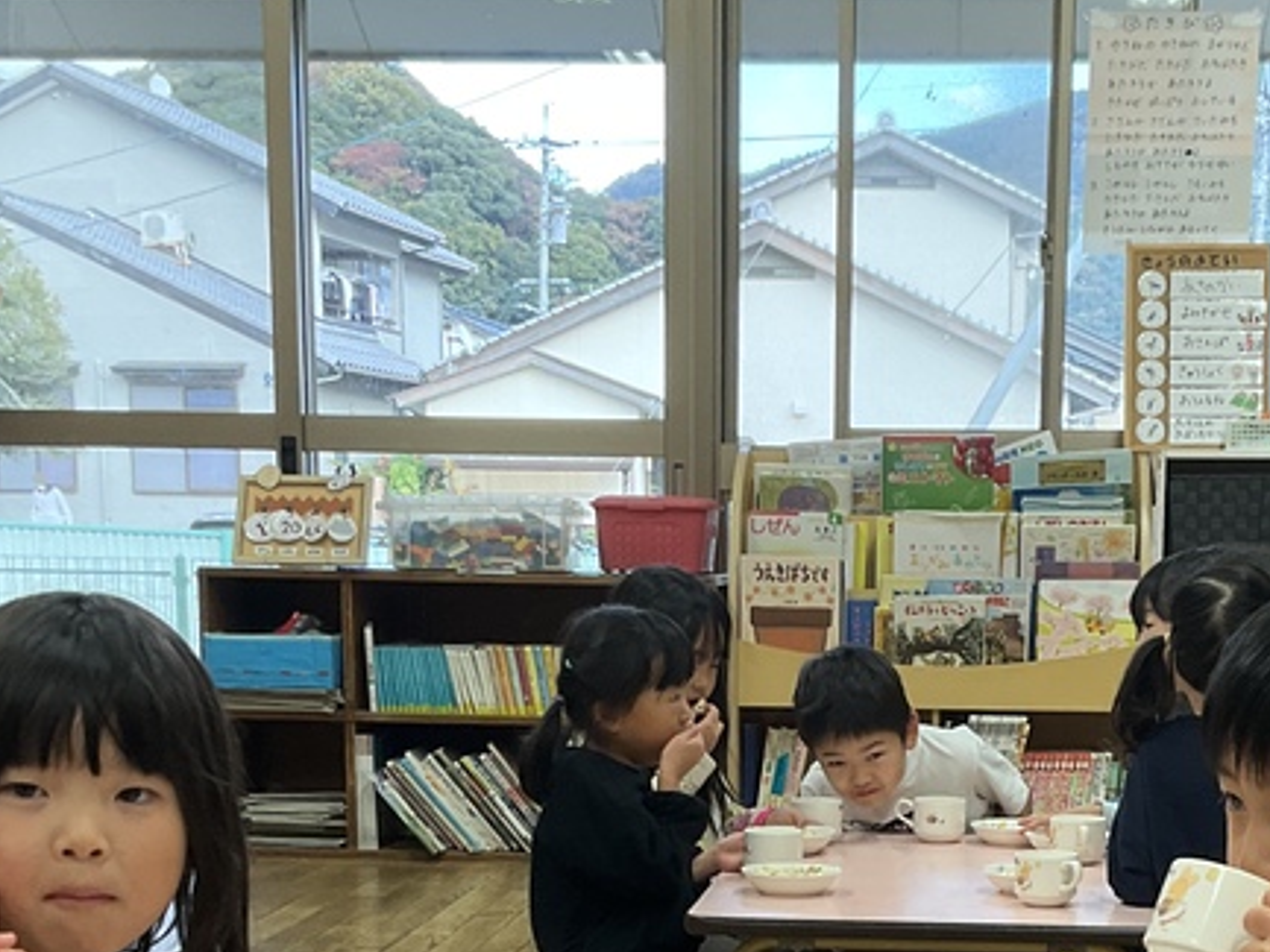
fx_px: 2459
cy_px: 943
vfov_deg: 21.2
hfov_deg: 28.8
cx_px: 812
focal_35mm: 67
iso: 50
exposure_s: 1/60
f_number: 1.8
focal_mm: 3
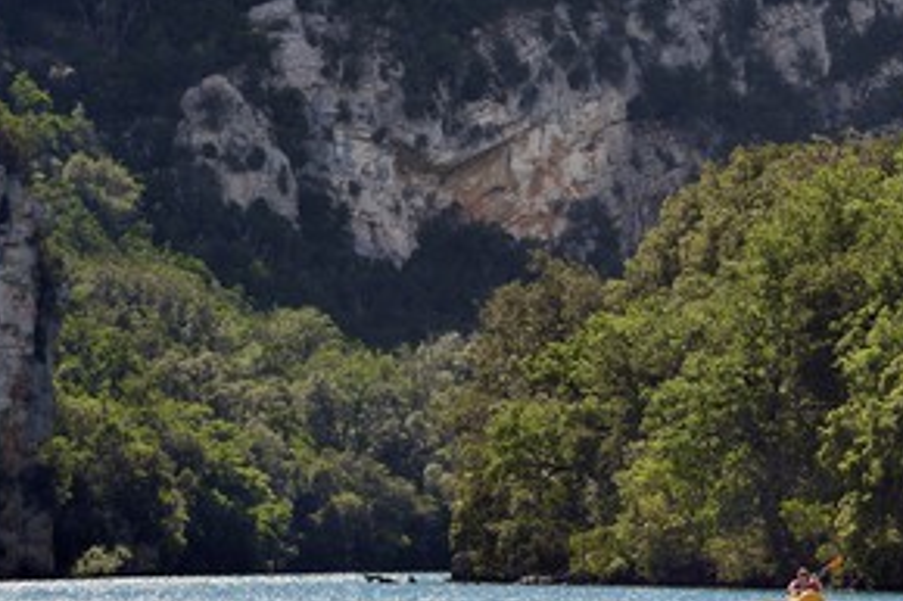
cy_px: 374
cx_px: 607
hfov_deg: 7.1
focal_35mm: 290
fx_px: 7270
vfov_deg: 4.7
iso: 200
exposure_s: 1/400
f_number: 11
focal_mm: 200
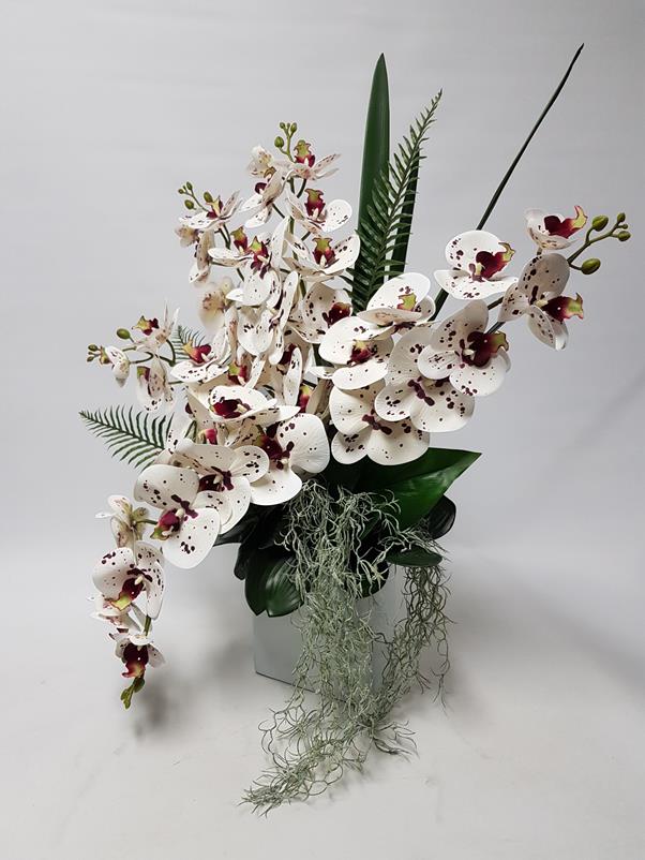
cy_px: 430
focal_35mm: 26
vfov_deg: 67.3
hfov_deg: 53.1
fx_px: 646
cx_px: 322
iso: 160
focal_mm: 4.3
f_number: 1.7
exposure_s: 1/50
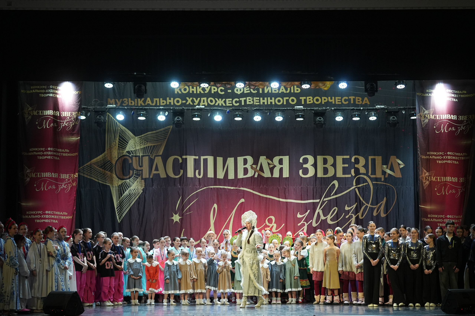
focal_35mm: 70
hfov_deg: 28.8
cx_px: 238
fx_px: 924
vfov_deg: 19.5
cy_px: 158
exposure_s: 1/400
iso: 2500
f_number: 2.8
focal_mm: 70
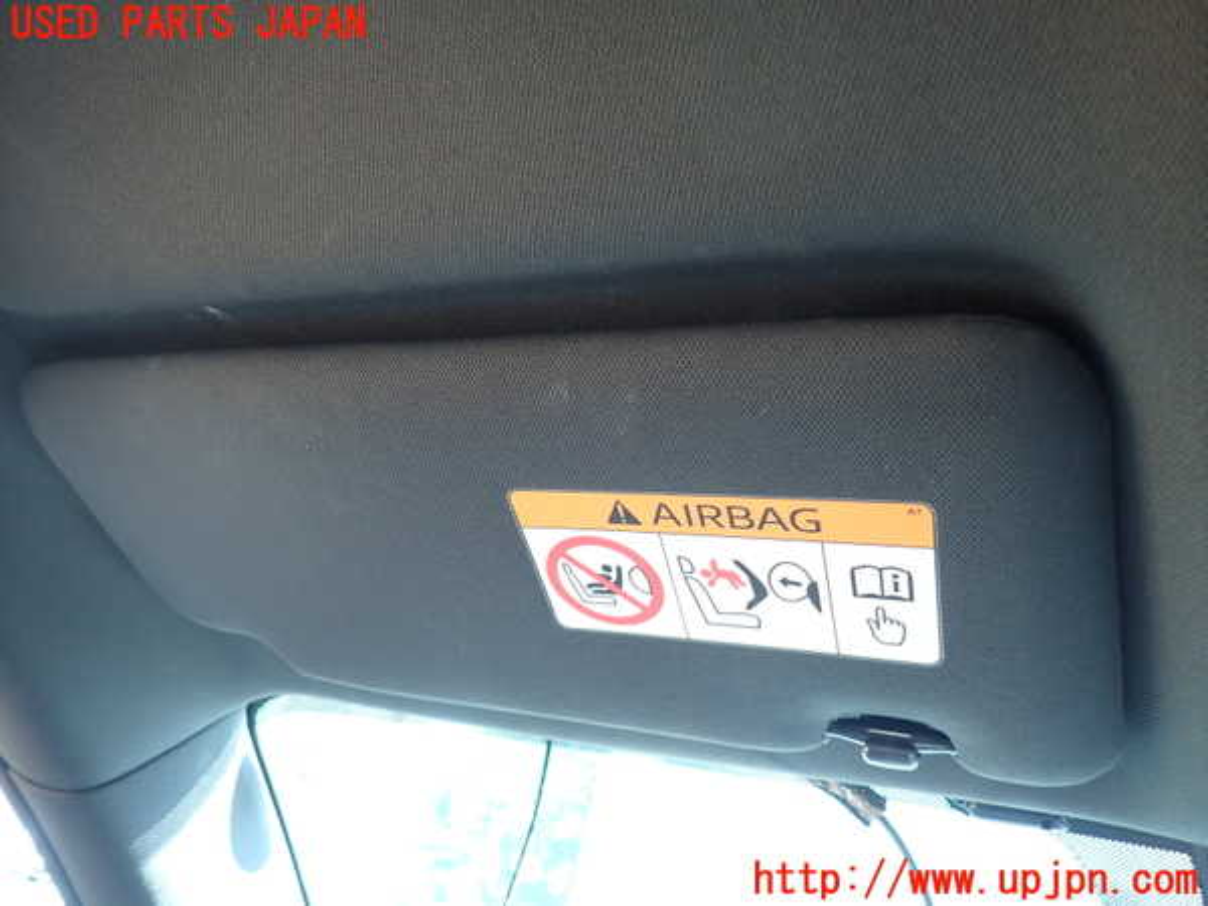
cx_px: 604
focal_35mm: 25
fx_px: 872
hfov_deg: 69.4
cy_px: 453
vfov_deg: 54.9
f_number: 2
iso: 200
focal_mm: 4.5
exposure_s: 1/60
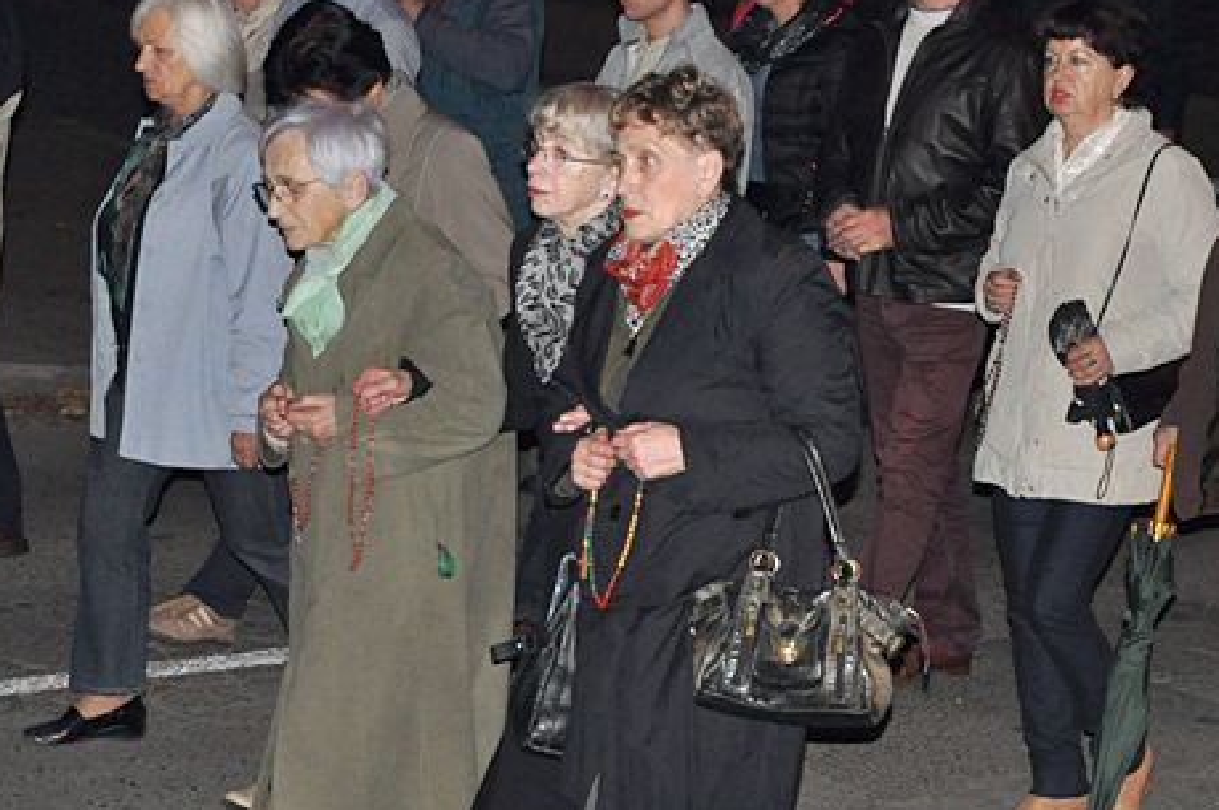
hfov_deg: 18.4
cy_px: 397
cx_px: 760
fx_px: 3755
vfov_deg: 12.3
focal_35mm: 111
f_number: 5
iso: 2000
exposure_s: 1/60
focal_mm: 40
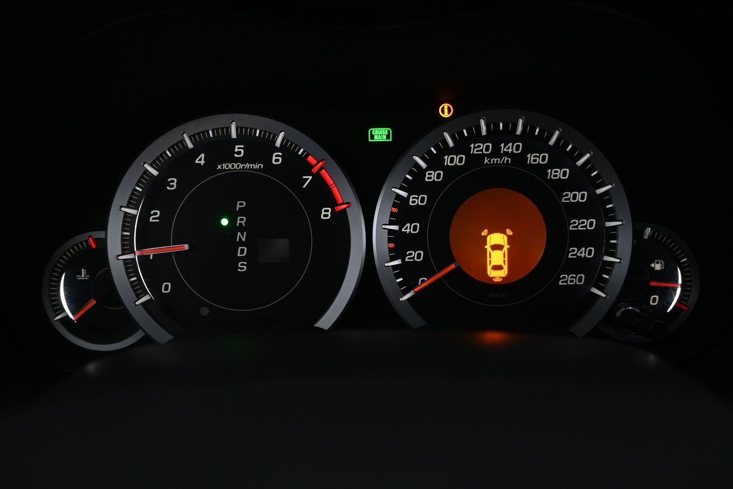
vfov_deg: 44.6
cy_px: 244
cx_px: 366
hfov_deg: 63.2
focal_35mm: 29
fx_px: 596
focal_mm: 19.5
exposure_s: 1/30
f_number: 3.8
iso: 500
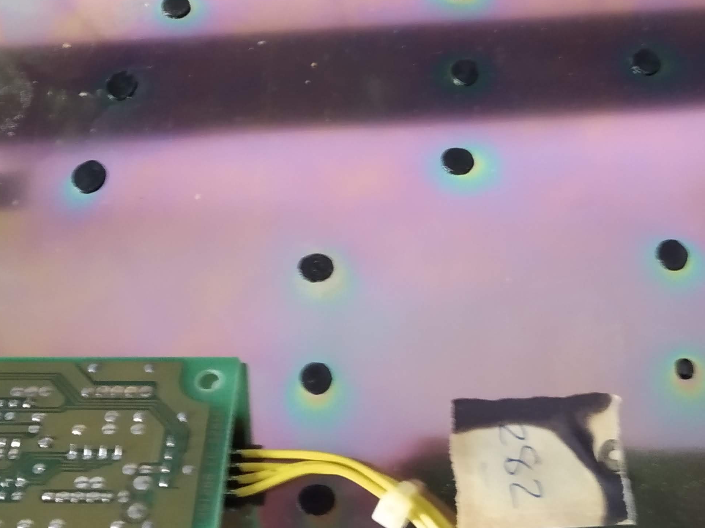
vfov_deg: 26.7
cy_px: 146
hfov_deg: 35.4
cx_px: 418
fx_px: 1100
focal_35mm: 54
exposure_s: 1/14
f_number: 2.2
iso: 1000
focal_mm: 3.82
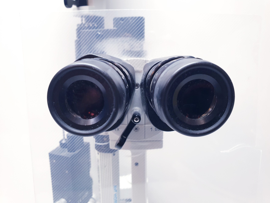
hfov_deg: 67.3
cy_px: 102
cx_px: 135
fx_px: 203
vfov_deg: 53.1
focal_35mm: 26
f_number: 2.4
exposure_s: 1/50
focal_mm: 4.3
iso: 125
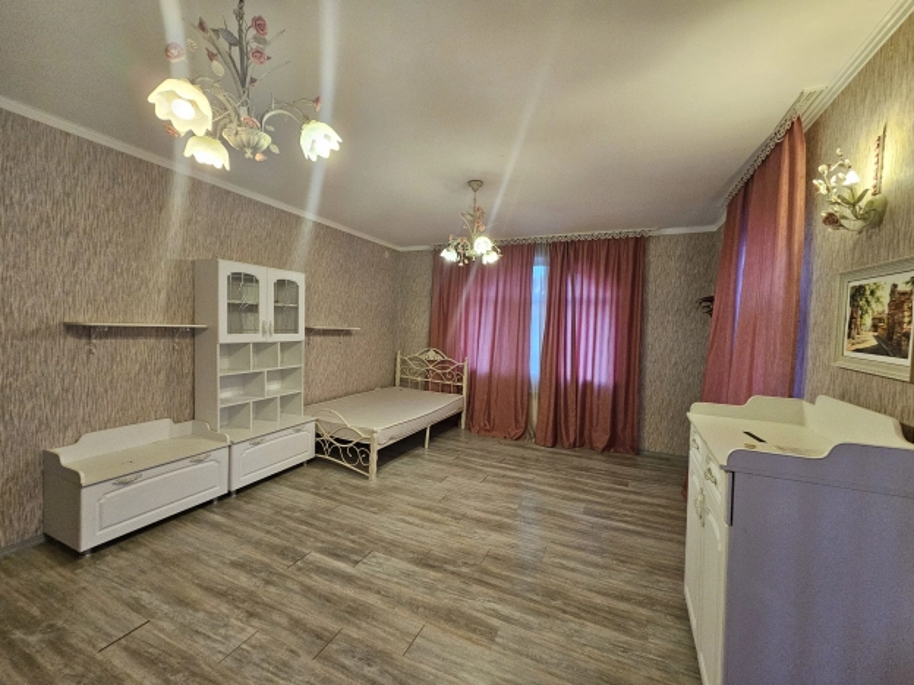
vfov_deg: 89.9
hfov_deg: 106.2
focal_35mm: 13
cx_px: 457
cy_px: 342
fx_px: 343
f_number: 2.2
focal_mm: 2.2
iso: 320
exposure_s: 1/50
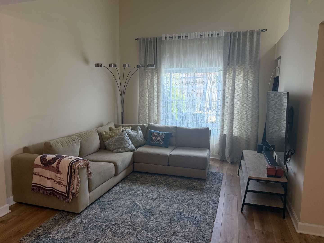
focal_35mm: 24
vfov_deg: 56.8
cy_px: 122
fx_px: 225
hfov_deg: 71.6
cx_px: 162
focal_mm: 6.76
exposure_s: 1/146
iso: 200
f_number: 1.78
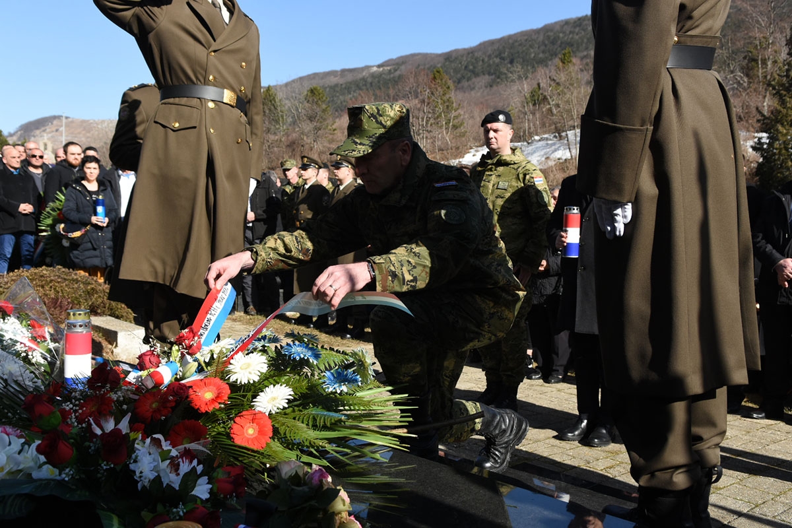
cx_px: 396
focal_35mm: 36
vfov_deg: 36.9
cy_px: 264
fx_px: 792
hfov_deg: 53.1
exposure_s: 1/1250
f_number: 5.6
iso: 400
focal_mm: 24
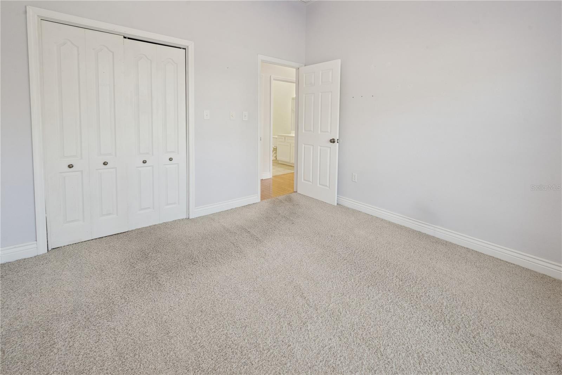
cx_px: 281
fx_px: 219
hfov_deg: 104.2
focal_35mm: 14
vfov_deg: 81.2
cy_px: 188
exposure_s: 1/25
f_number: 9
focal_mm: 14
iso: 400
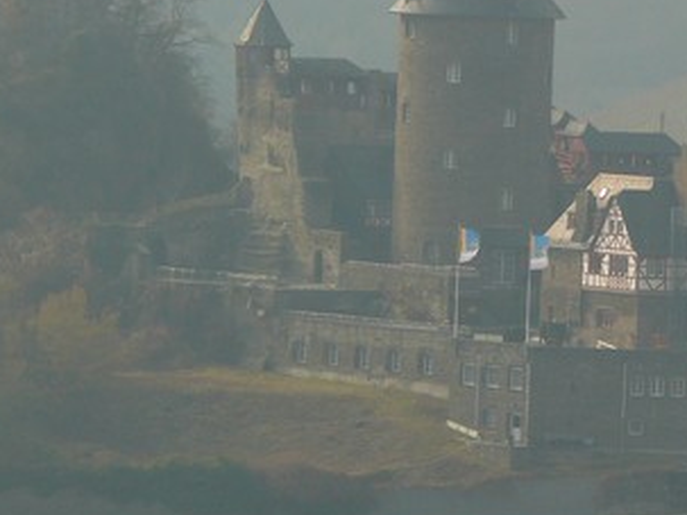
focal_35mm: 621
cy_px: 20
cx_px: 571
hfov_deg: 3.2
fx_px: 12320
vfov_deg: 2.4
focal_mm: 53
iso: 100
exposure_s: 1/200
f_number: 5
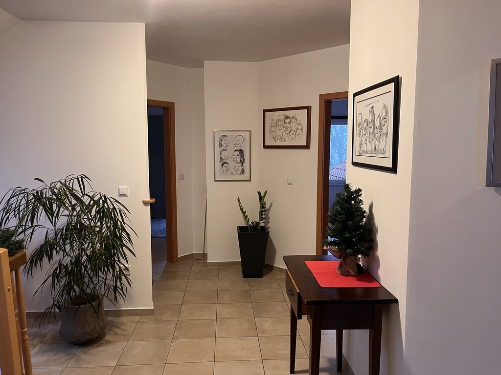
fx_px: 376
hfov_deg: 67.3
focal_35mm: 26
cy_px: 188
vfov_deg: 53.1
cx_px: 250
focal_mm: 5.1
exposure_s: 1/50
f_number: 1.6
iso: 400
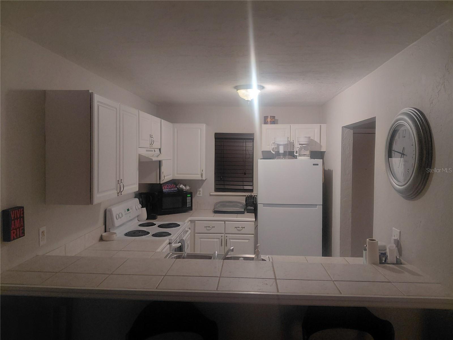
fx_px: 327
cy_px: 170
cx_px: 226
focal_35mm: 25
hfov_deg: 69.4
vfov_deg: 54.9
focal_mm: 4.69
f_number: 1.8
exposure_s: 1/30
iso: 320
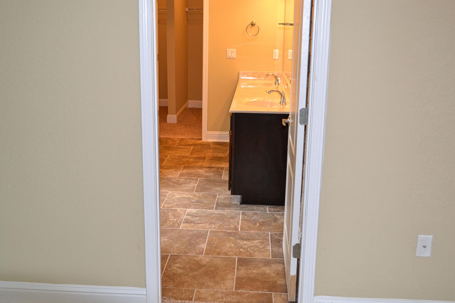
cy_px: 155
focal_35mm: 40
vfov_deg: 33.4
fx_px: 506
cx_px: 225
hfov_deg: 48.5
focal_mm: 26
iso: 1250
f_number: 4.2
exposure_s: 1/60
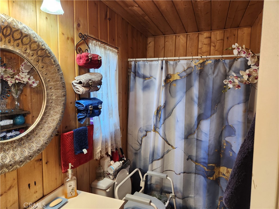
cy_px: 104
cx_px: 140
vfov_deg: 58.9
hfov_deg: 73.9
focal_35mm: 23
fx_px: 185
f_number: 1.8
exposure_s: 1/120
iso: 200
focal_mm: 5.4
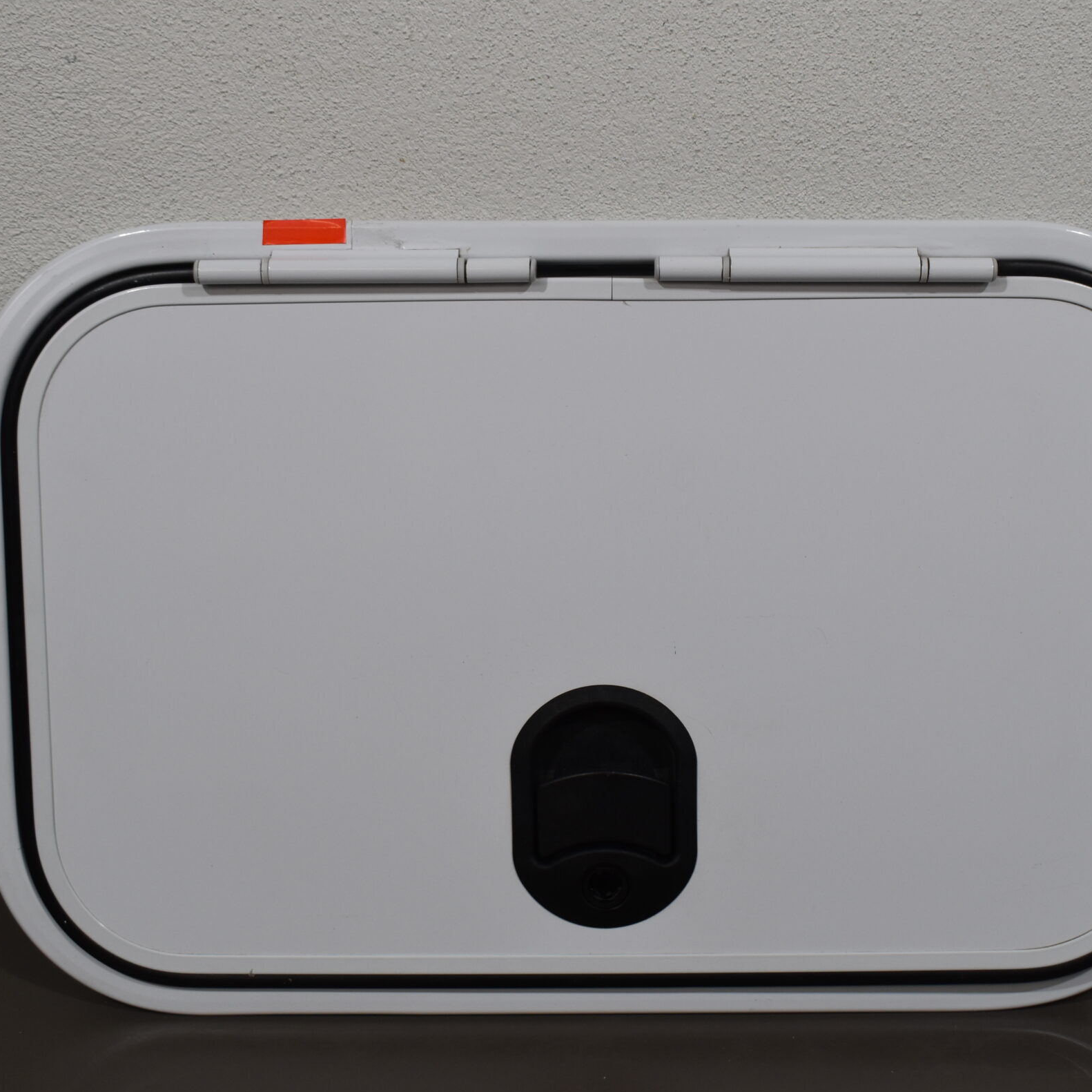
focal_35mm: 56
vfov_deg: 30.7
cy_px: 525
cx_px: 615
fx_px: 1988
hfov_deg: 30.7
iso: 280
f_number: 5.6
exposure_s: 1/125
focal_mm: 27
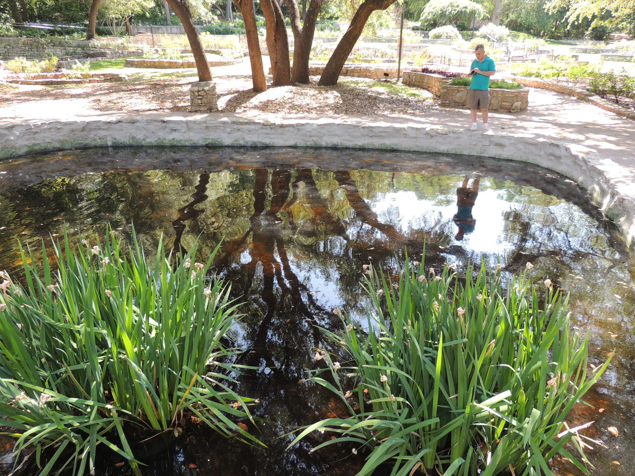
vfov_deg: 56.8
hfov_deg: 71.6
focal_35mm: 24
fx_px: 440
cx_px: 318
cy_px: 238
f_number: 3
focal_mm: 4.3
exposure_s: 1/80
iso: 100
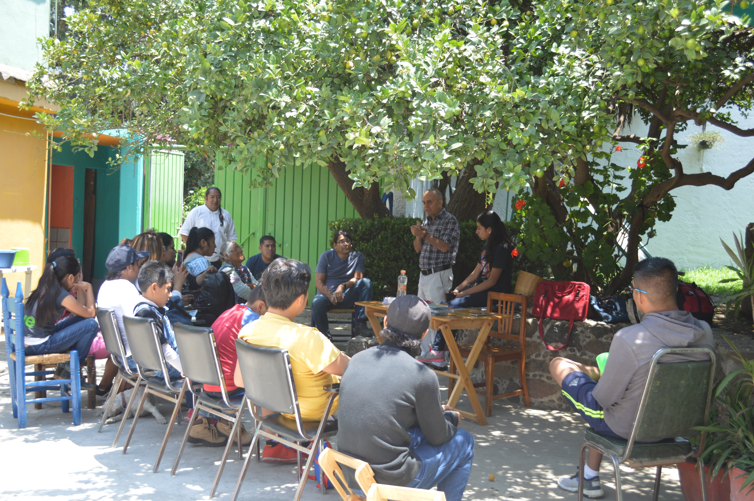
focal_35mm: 44
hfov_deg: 45.0
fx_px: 910
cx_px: 377
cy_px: 250
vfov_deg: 30.8
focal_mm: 29
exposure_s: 1/125
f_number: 5.6
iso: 140
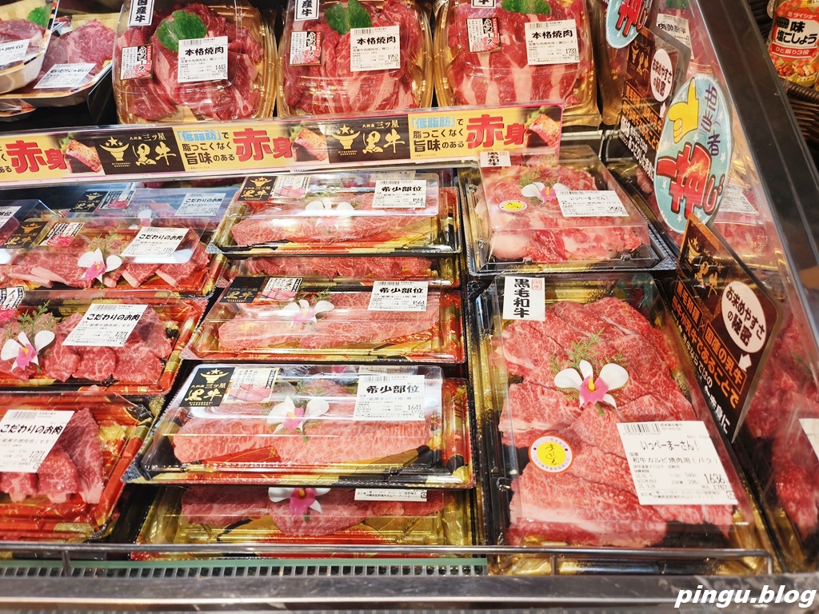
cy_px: 307
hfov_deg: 73.9
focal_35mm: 23
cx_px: 410
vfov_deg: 58.9
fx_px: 544
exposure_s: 1/130
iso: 72
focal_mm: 5.5
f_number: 1.75
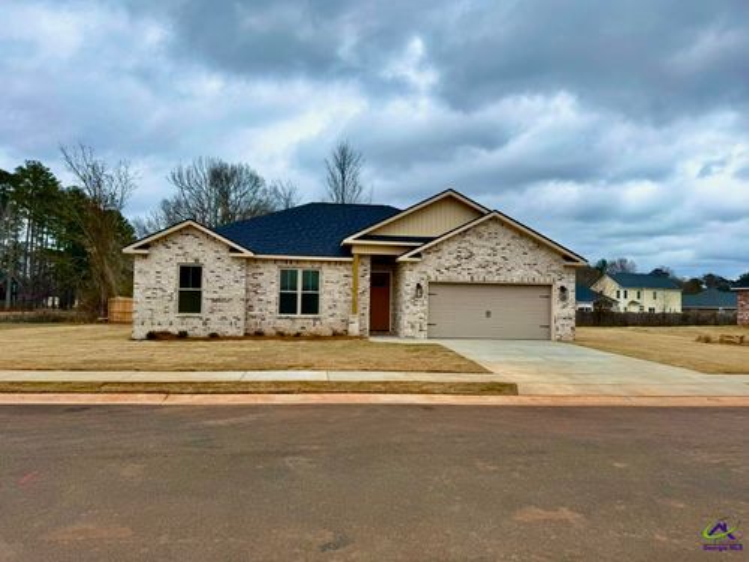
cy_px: 281
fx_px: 519
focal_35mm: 24
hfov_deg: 71.6
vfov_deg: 56.8
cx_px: 374
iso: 80
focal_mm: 6.76
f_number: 1.78
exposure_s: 1/4167
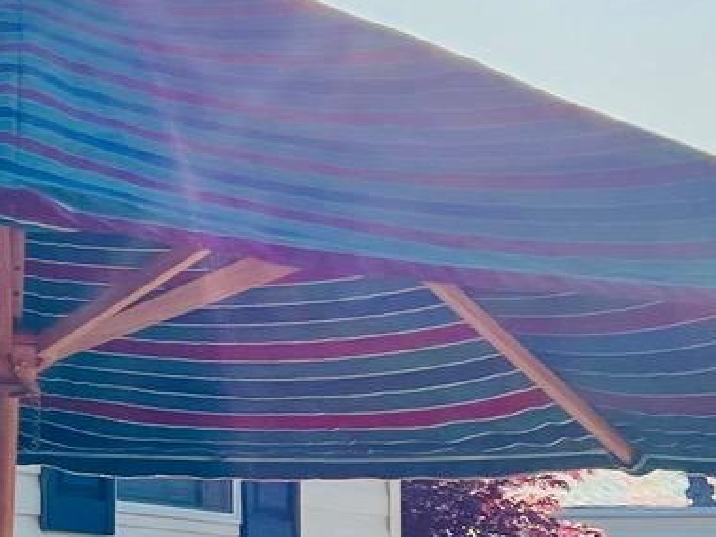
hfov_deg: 12.7
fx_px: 2896
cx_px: -626
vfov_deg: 10.6
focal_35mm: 140
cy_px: 258
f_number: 1.5
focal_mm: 5.7
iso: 50
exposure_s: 1/7463
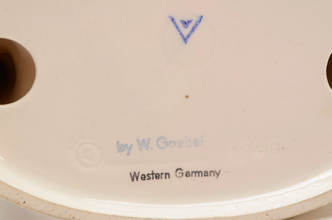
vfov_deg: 16.5
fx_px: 759
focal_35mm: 82
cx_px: 166
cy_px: 110
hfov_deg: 24.7
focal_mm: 55
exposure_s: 1/160
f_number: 20
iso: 100
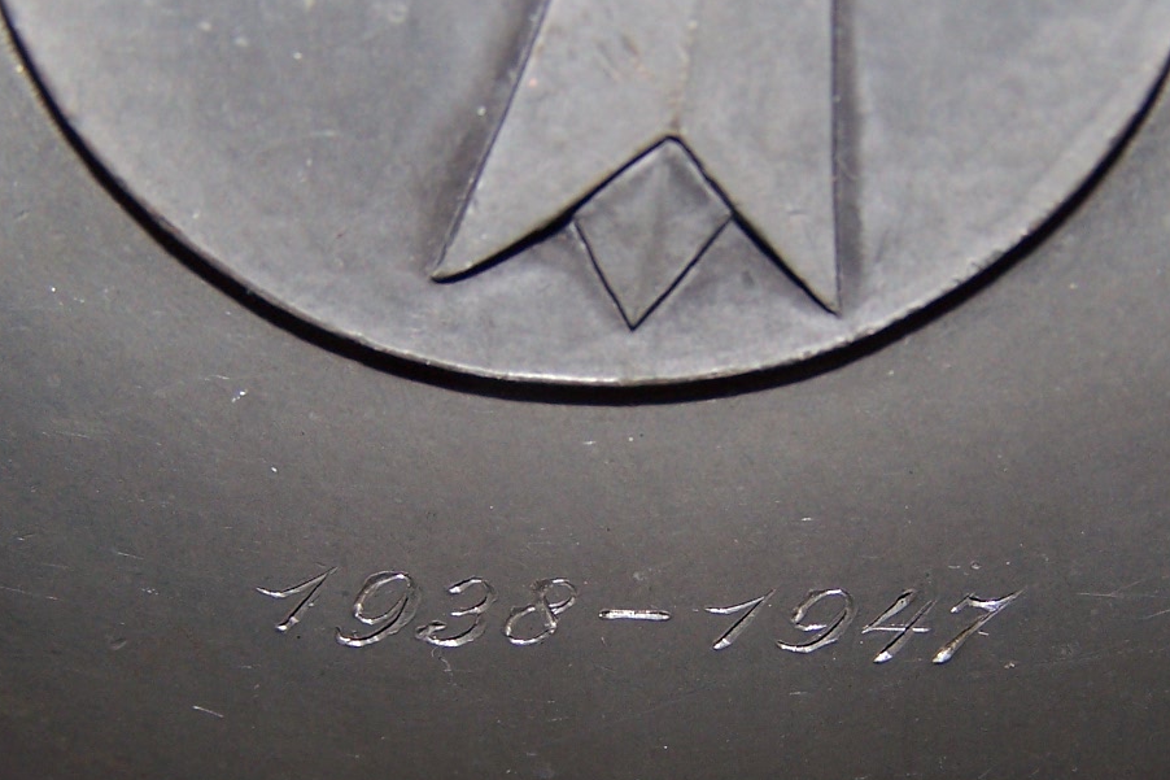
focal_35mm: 68
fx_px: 2209
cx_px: 624
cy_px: 511
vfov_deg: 20.0
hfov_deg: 29.7
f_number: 2.8
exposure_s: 1/60
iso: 80
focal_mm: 6.3
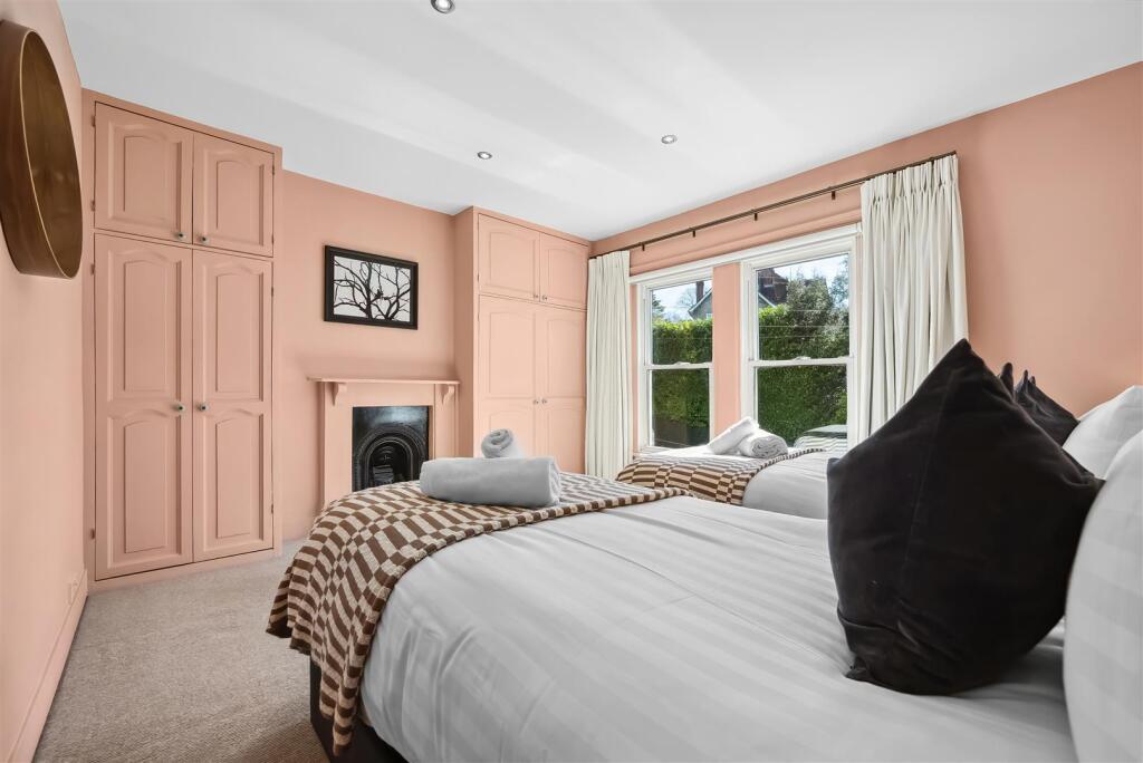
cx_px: 572
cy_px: 382
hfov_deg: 104.2
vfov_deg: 81.3
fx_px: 445
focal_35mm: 14
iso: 400
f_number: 8
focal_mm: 14
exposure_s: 1/100
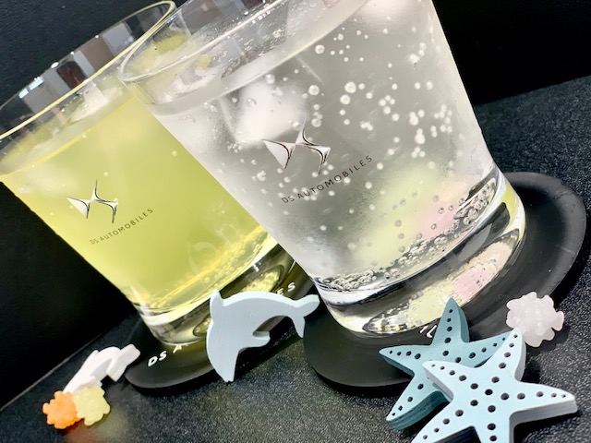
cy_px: 222
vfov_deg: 28.0
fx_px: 888
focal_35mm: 52
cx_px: 296
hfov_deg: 36.8
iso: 125
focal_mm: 6
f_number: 2.4
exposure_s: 1/122
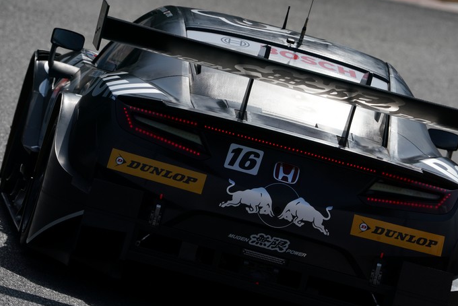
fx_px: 8082
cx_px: 221
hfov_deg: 3.2
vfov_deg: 2.2
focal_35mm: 635
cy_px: 146
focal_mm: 600
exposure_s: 1/800
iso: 200
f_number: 11
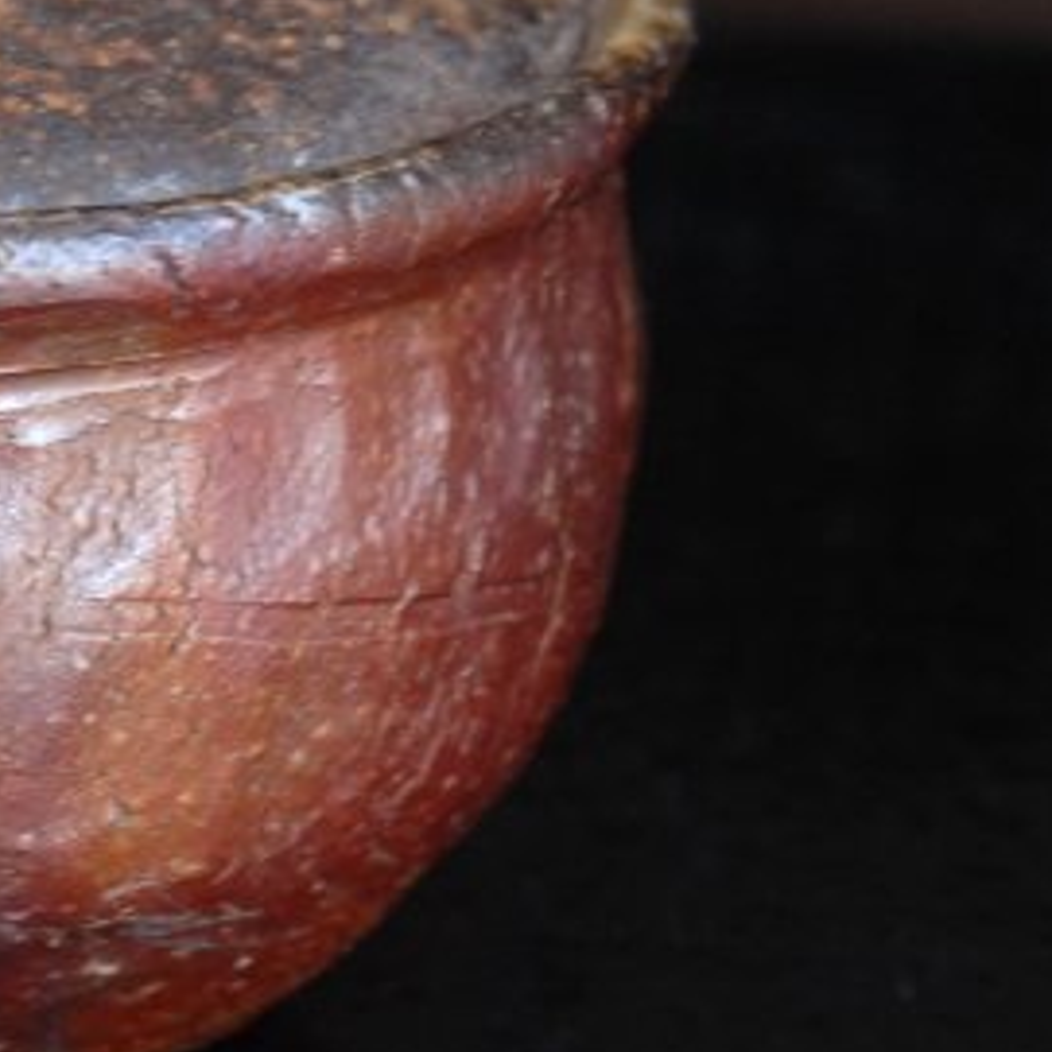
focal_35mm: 420
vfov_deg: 4.2
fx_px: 14452
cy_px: 318
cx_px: -351
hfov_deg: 4.2
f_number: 10
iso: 400
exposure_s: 1/60
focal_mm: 105
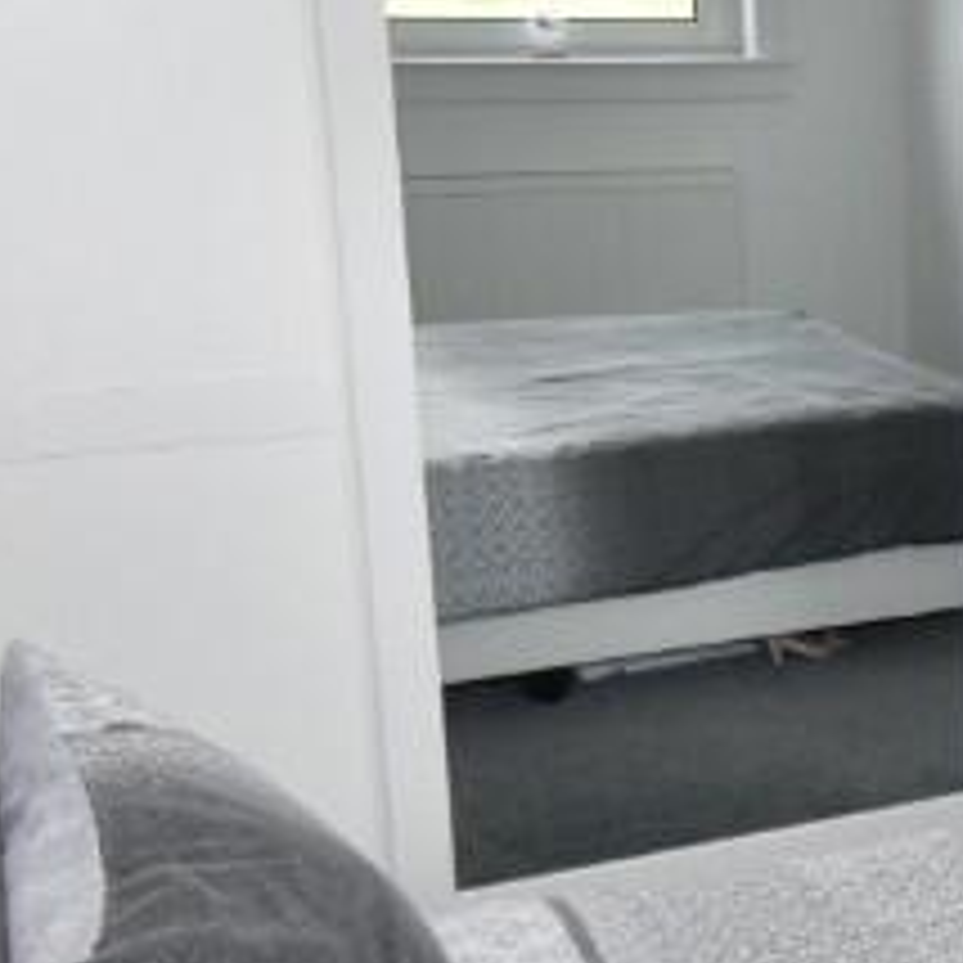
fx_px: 1920
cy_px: 520
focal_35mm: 61
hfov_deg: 25.0
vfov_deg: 28.1
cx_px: 1202
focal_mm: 10
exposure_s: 1/160
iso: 800
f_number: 4.5
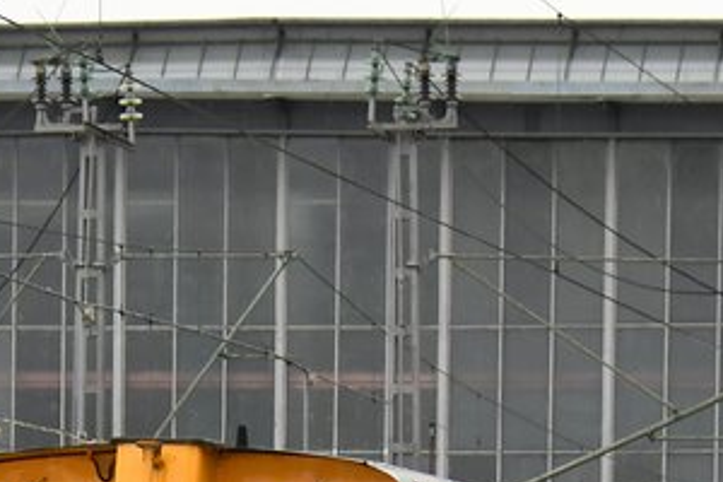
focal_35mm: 360
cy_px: 863
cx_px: 217
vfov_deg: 3.8
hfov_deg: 5.7
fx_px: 7229
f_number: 5.3
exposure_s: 1/250
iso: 400
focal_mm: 60
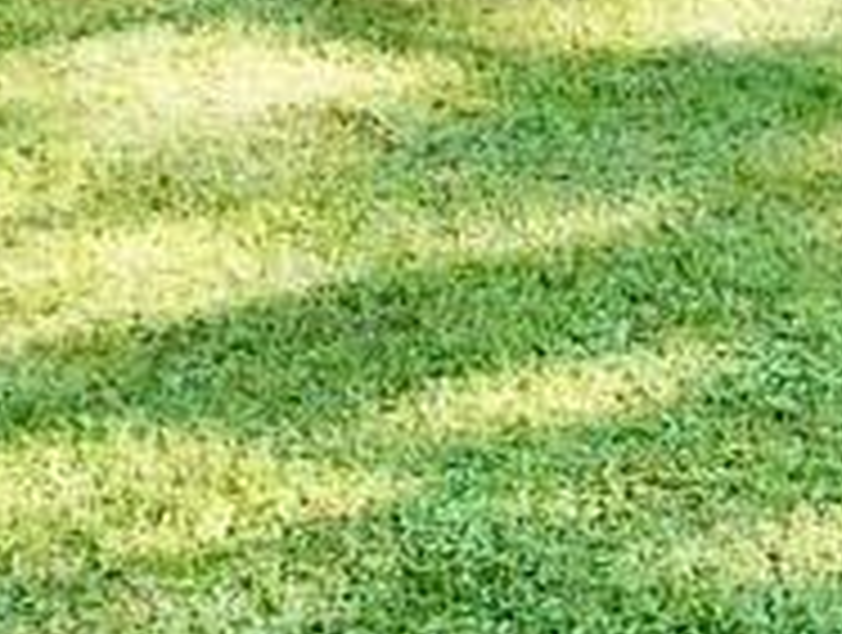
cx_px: 2103
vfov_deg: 10.2
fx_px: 3461
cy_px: -256
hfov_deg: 11.3
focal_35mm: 142
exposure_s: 1/100
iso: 150
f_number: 2.2
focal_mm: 4.73
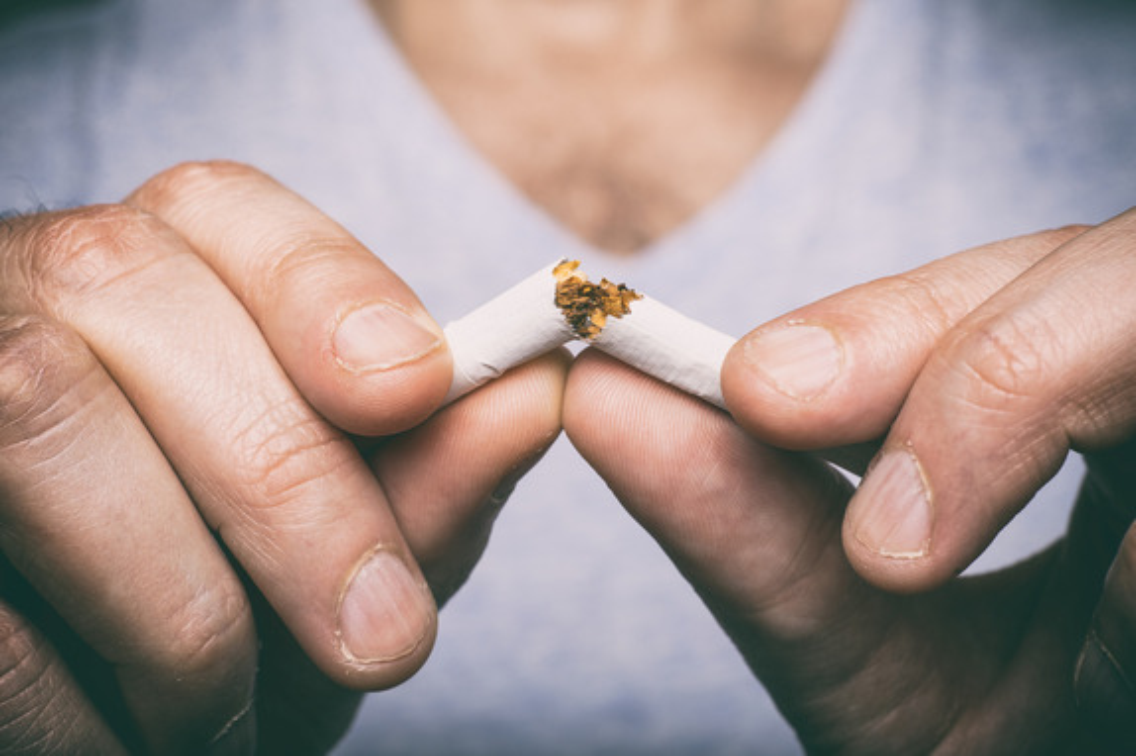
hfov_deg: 39.6
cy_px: 378
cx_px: 568
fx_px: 1577
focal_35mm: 50
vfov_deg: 27.0
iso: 100
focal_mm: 50
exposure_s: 1/200
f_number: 8
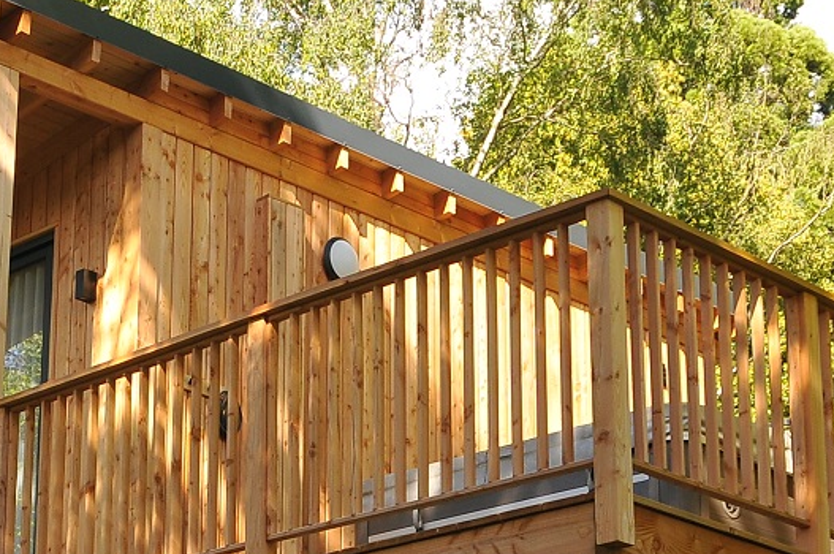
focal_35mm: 93
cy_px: 472
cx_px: 65
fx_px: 2148
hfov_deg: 21.4
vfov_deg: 14.6
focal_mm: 17
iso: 200
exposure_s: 1/160
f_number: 6.3
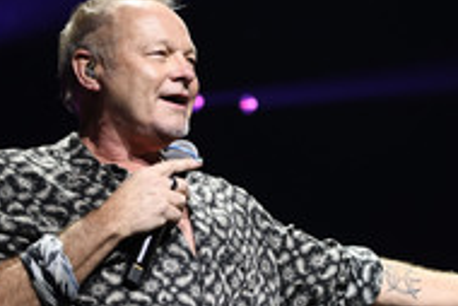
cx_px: 392
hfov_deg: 12.3
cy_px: 265
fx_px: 2113
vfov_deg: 8.3
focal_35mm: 166
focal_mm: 70
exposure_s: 1/640
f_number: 4
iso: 1250
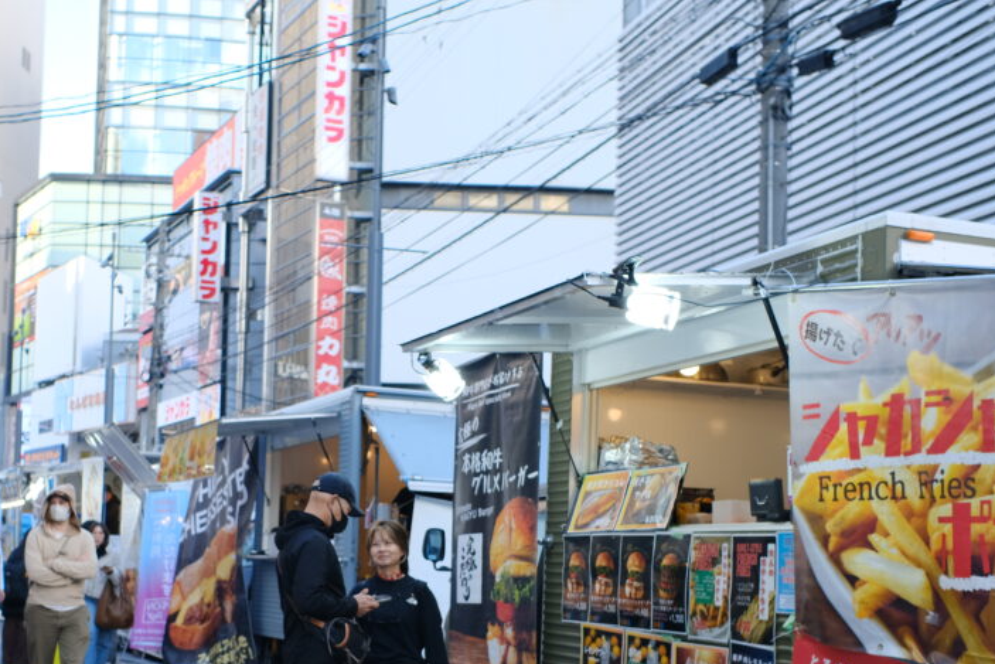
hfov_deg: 38.4
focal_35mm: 51
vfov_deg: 26.3
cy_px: 450
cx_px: 334
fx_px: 1410
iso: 320
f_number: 2.5
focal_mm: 23
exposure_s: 1/400
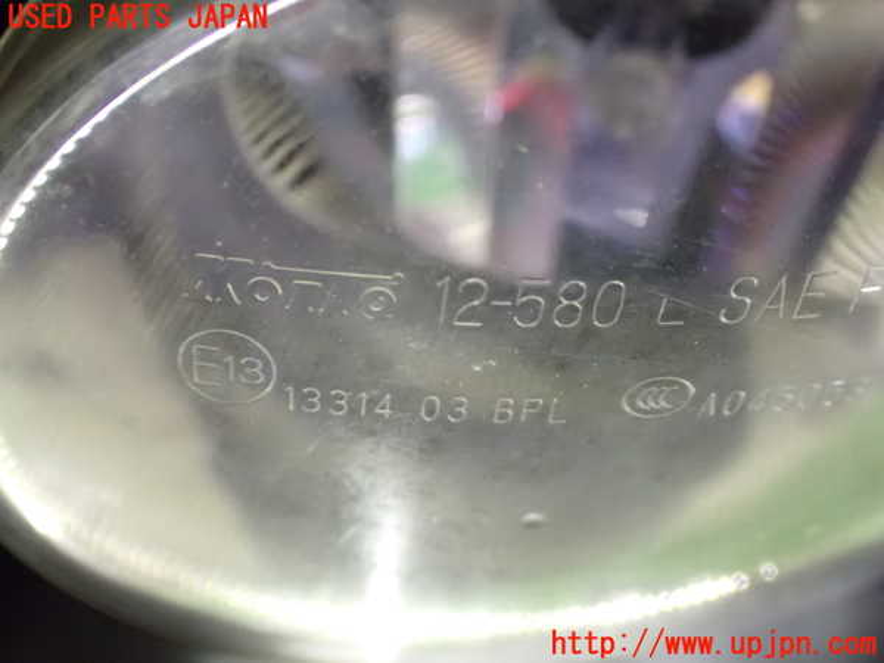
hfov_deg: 42.9
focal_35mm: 44
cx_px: 442
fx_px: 1124
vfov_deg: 32.9
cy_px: 332
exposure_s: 1/10
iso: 1600
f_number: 2.9
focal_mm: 7.84
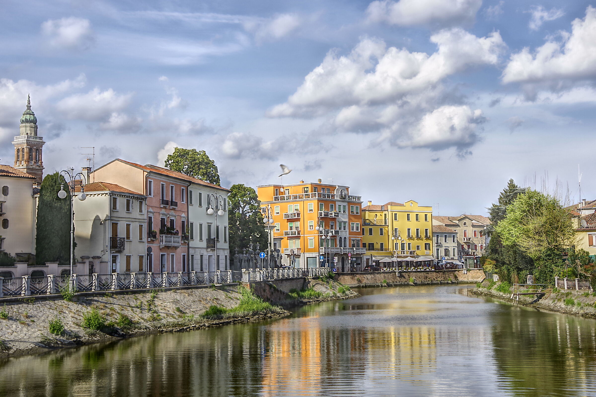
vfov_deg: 25.1
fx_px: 894
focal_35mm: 54
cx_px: 298
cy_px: 198
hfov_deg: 36.9
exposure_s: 1/250
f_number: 6.3
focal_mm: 36
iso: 100
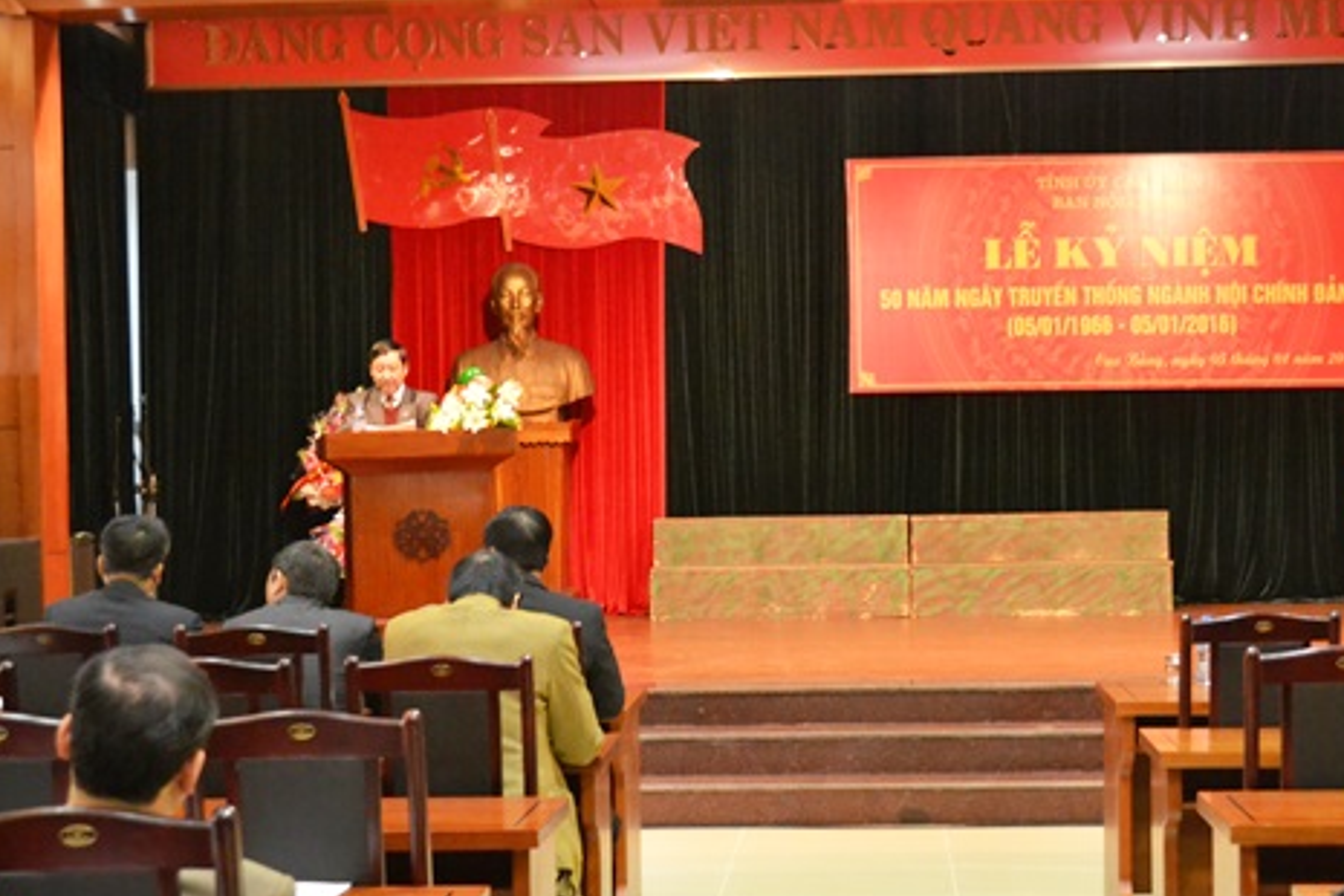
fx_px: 2314
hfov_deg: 32.4
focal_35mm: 62
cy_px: 475
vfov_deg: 21.9
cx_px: 734
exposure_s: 1/60
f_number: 4.5
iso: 3200
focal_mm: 30
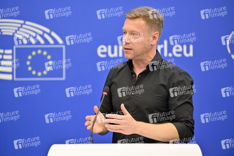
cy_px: 78
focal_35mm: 160
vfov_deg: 8.6
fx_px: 1039
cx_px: 117
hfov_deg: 12.8
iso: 4000
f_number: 2.8
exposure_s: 1/640
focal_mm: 160
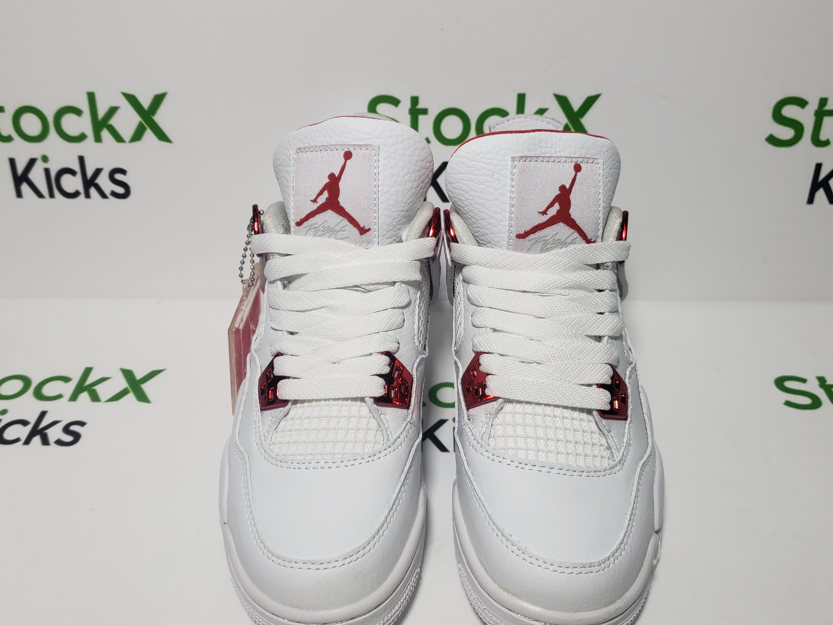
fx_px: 770
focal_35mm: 32
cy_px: 323
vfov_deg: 44.2
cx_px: 407
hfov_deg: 56.8
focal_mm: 4.3
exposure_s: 1/661
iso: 50
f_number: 1.5
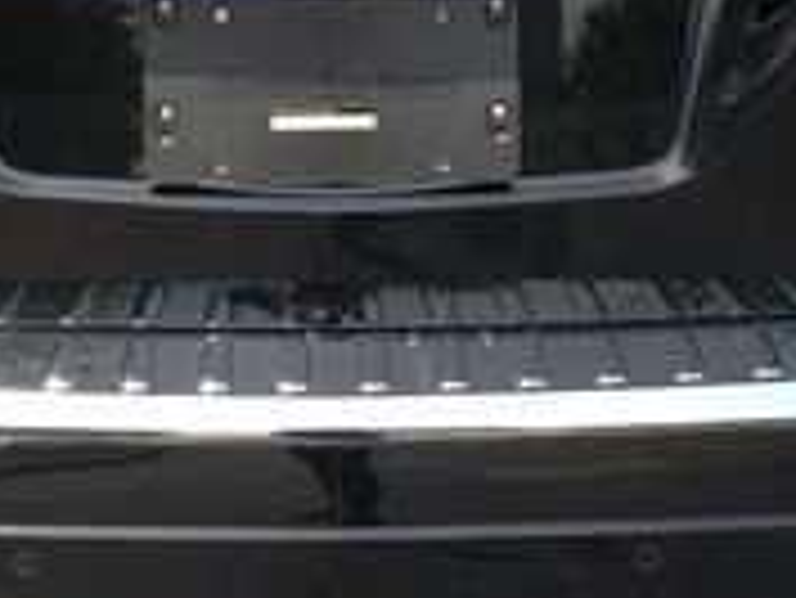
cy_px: -58
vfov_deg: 16.0
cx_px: 283
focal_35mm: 90
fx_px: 2071
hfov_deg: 21.7
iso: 32
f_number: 2.2
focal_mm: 4.15
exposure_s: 1/565
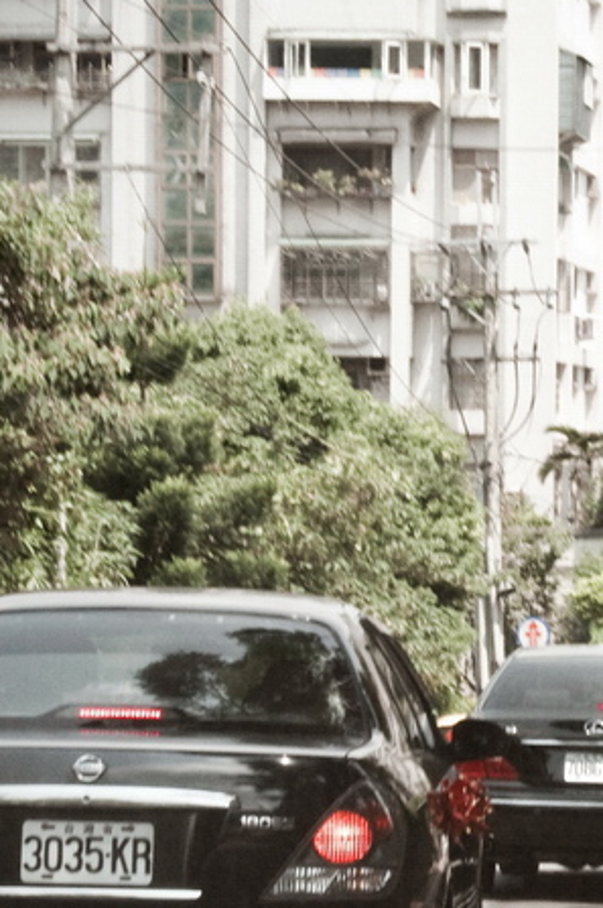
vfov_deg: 12.7
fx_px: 4054
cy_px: 632
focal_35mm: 161
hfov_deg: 8.5
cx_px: 567
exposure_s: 1/125
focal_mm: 40
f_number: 18
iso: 500
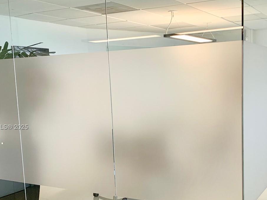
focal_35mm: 46
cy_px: 127
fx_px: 355
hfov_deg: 40.9
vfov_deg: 31.4
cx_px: 170
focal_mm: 4.25
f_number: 1.8
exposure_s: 1/91
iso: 100
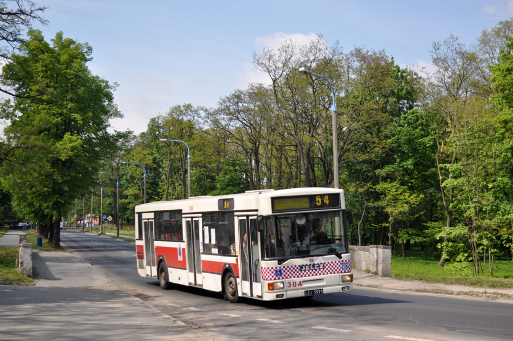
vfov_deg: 23.7
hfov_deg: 35.1
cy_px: 170
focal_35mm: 57
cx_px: 256
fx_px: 811
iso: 400
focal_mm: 38
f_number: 5.6
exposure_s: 1/1250
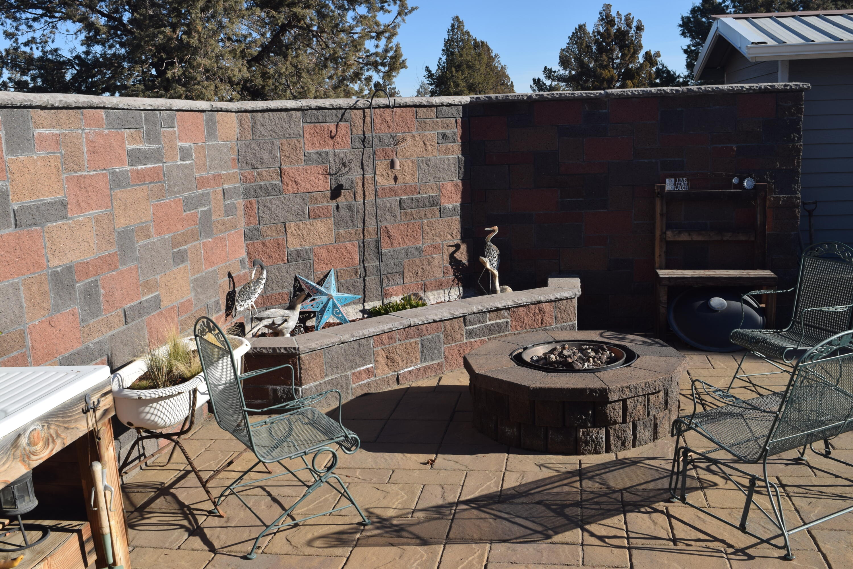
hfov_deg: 53.1
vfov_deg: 36.9
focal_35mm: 36
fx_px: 853
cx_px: 426
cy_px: 284
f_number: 11
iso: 100
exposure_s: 1/200
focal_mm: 24
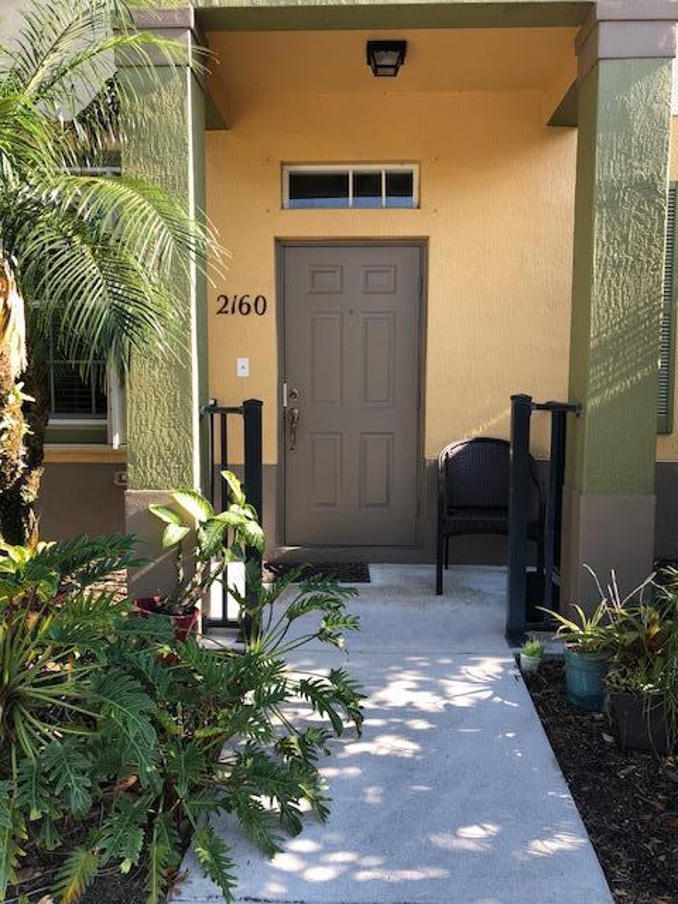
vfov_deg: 63.4
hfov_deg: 49.7
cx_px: 339
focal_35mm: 28
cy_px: 452
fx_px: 731
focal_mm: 4
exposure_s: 1/211
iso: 20
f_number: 1.8
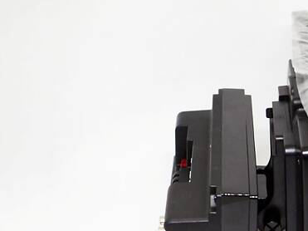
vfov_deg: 12.9
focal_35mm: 114
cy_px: 184
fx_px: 1014
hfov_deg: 17.1
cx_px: 252
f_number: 5.4
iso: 500
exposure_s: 1/60
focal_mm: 33
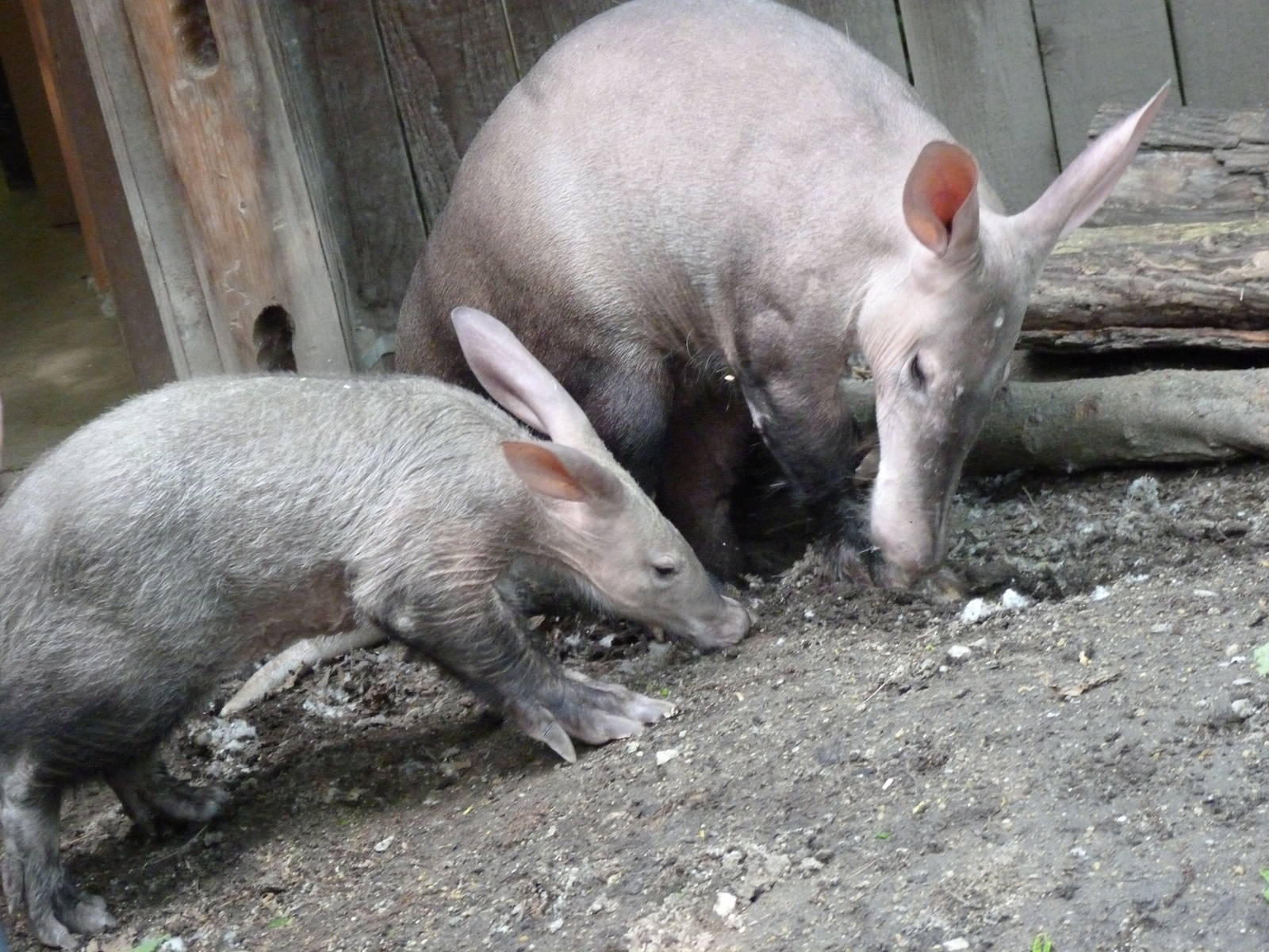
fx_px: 3703
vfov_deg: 14.6
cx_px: 634
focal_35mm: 101
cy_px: 476
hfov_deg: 19.4
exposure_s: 1/100
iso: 800
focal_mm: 18.2
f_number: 3.5
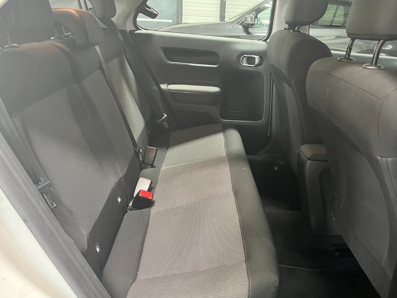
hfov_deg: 59.8
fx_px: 344
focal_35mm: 30
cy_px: 140
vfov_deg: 46.8
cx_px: 218
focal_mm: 5.1
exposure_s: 1/33
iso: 500
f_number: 1.6
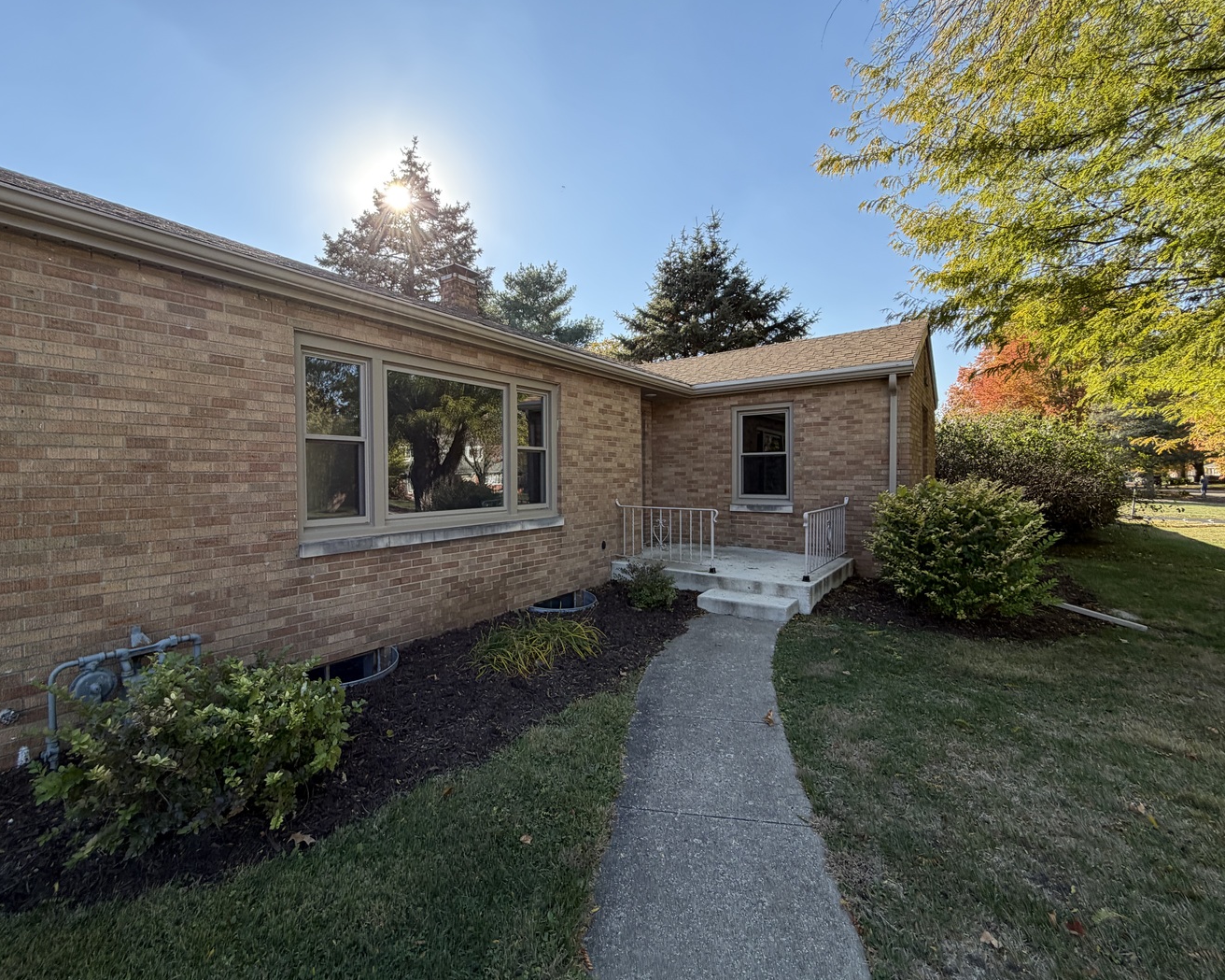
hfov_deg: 96.7
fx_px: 544
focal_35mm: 15
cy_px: 485
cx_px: 574
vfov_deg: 84.0
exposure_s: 1/502
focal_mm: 2.22
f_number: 2.2
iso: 50
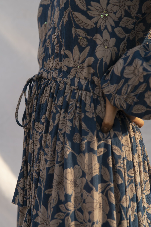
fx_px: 535
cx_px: 76
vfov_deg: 23.9
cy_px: 114
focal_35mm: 85
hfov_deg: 16.1
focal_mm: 85
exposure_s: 1/640
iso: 100
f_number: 4
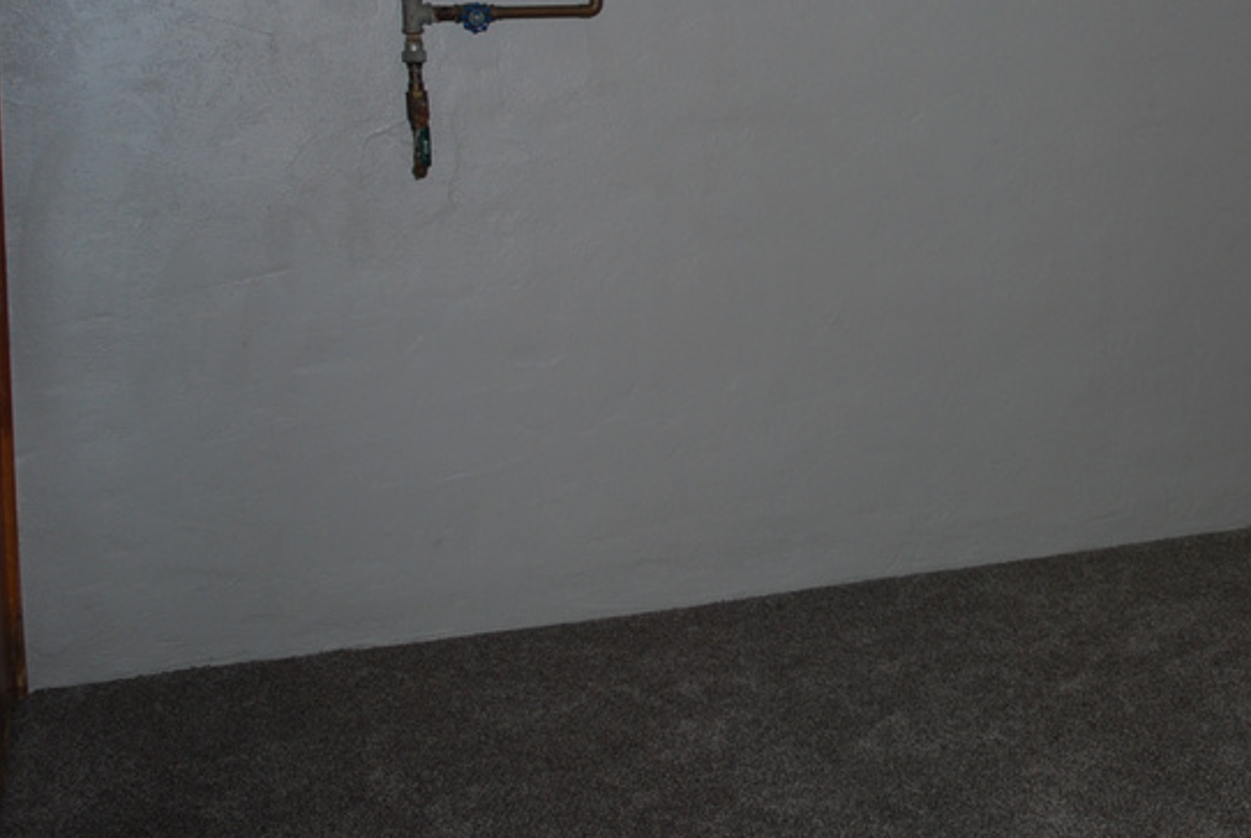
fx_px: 1775
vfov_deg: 26.1
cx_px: 1016
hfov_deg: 37.3
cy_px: 181
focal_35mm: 51
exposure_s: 1/60
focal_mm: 18
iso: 200
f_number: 3.5
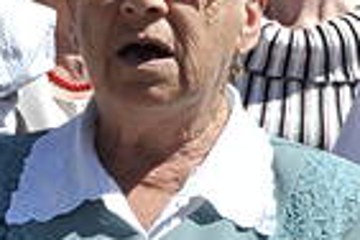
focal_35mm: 379
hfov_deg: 5.3
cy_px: 195
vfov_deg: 3.6
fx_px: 3790
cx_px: 814
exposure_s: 1/640
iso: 400
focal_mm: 42
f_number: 13
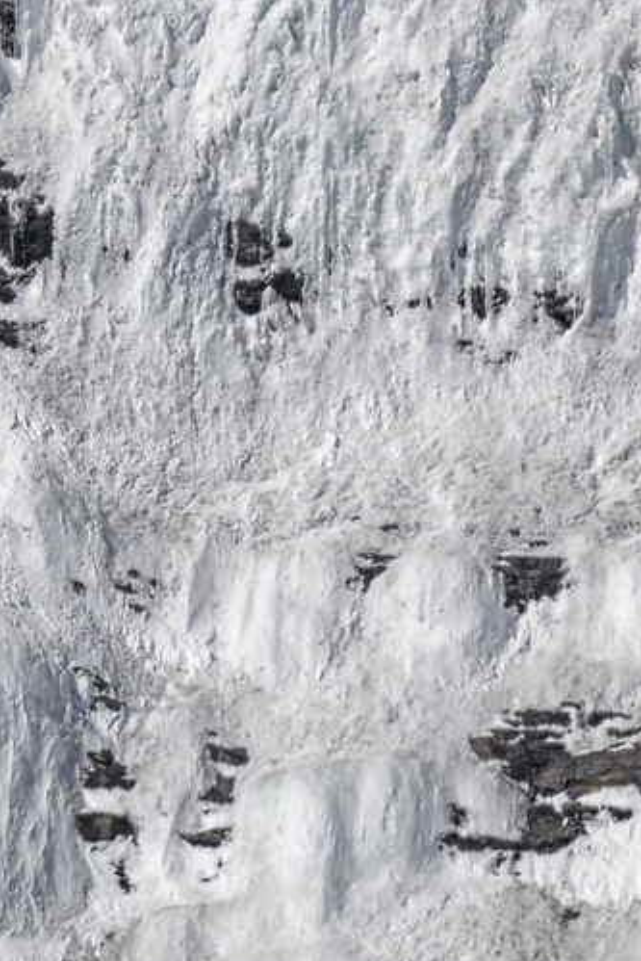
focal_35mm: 4040
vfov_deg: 0.5
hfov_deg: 0.3
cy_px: -1019
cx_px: -48
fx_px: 107818
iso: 140
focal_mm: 840
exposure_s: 1/800
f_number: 14
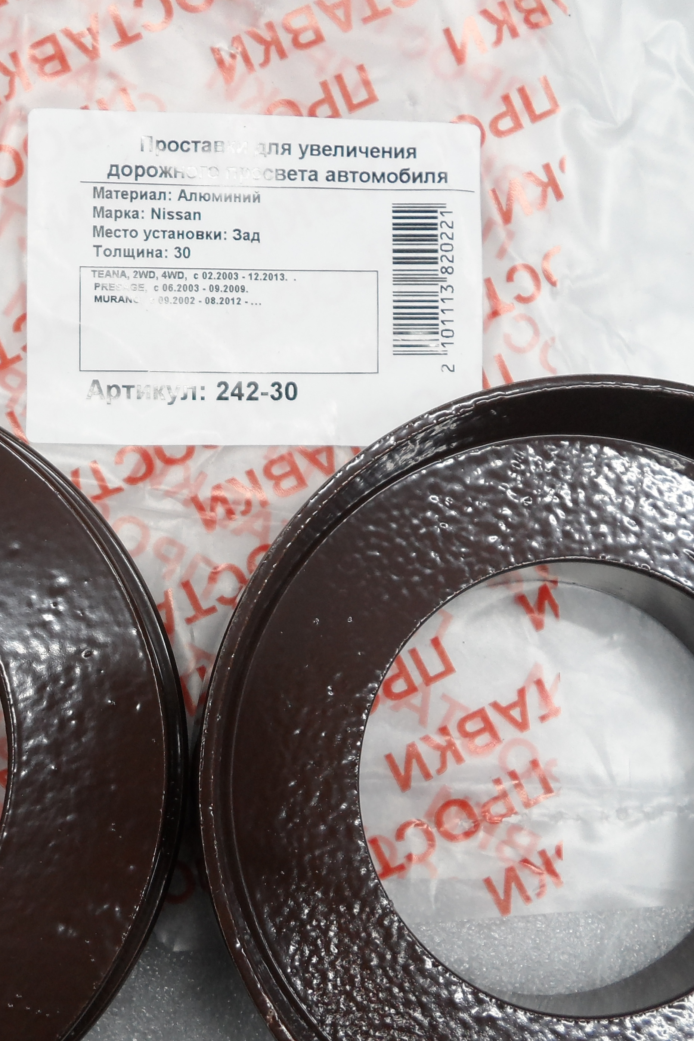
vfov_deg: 45.3
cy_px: 595
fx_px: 1243
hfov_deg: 30.8
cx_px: 191
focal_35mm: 43
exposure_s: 1/30
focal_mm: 4.5
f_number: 2.5
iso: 100
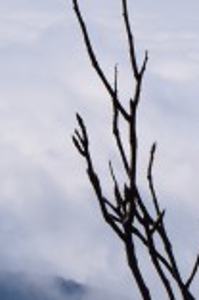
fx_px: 4491
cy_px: 365
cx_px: -254
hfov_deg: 2.5
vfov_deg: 3.8
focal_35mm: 539
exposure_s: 1/500
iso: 200
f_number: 11
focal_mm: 55
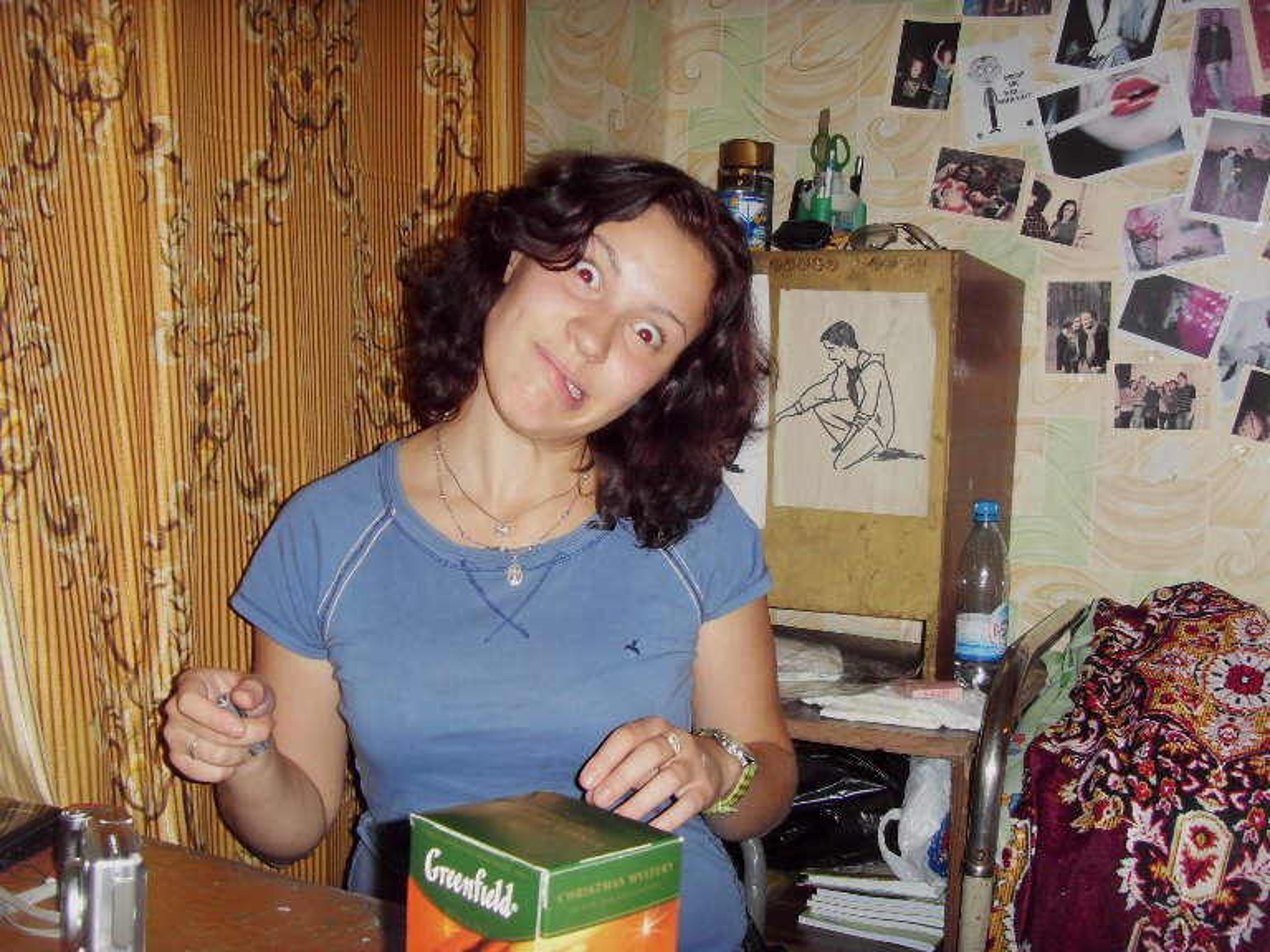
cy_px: 476
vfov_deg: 36.8
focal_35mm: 39
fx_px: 1431
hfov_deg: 47.9
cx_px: 635
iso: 100
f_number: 3.5
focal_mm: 6.6
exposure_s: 1/45
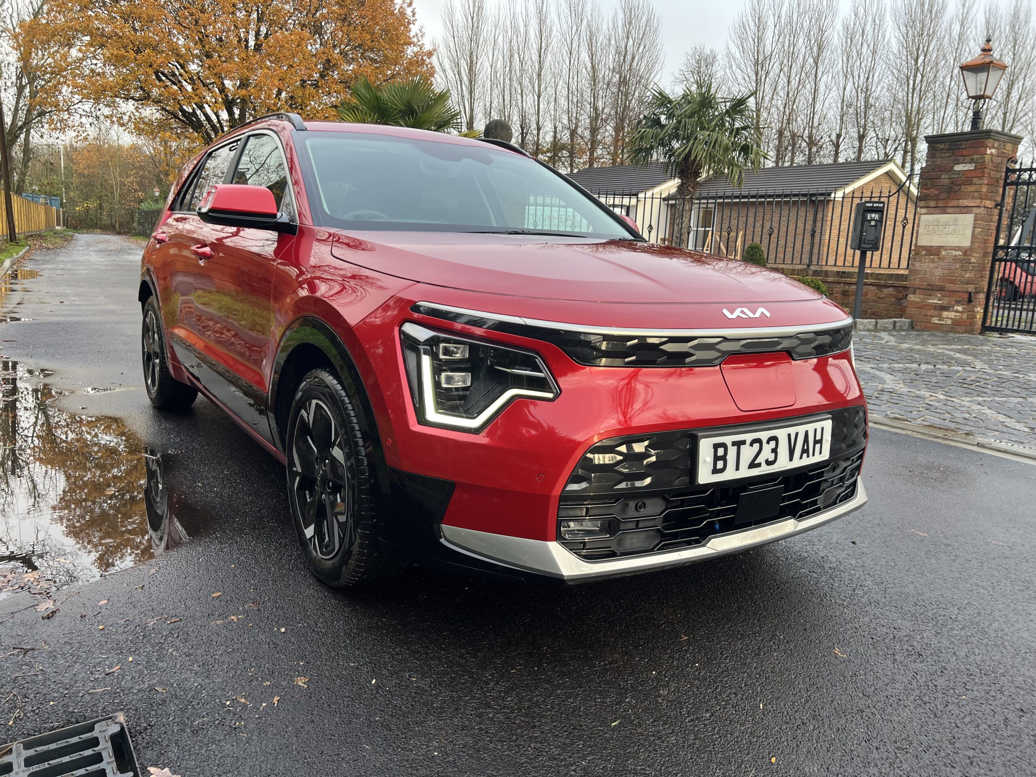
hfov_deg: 67.3
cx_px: 518
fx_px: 778
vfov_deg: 53.1
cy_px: 388
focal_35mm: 26
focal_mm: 5.7
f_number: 1.5
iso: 32
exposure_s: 1/119
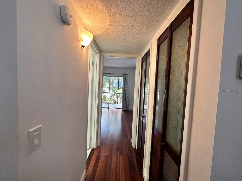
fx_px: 98
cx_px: 121
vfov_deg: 85.7
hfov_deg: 102.1
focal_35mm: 14
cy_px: 90
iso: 160
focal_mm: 2.22
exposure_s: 1/120
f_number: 2.2
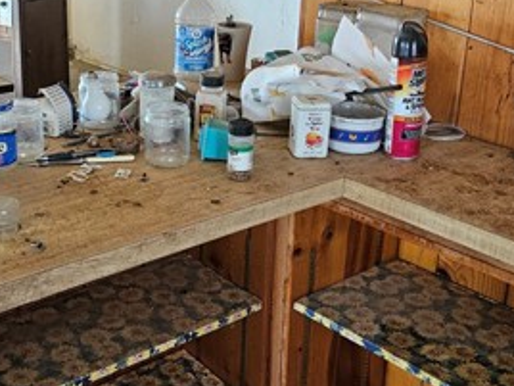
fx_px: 817
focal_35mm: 55
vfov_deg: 26.4
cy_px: 127
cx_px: 184
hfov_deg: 34.7
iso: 200
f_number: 1.8
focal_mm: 5.4
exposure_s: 1/120
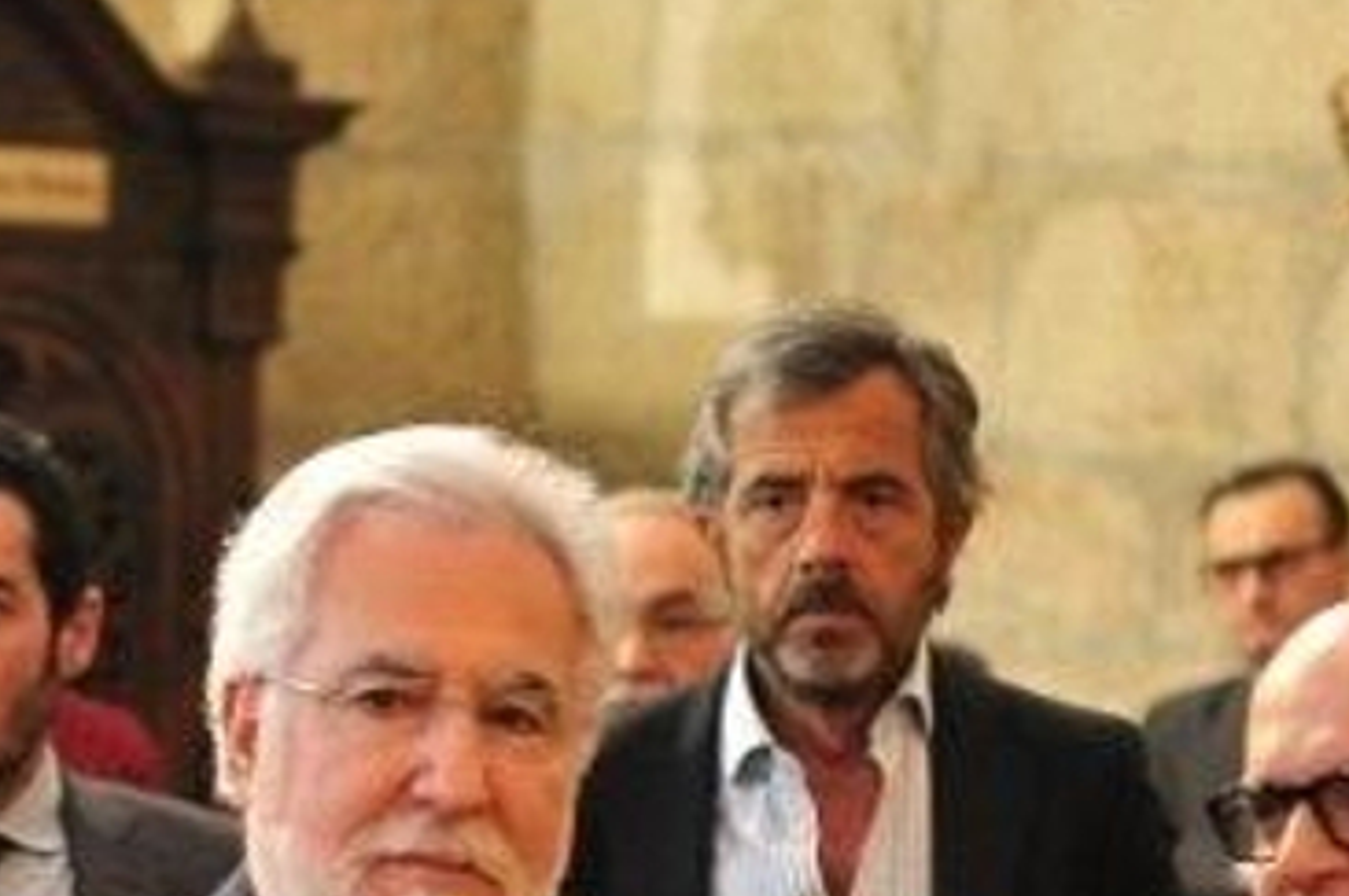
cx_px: 369
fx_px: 5726
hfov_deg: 13.4
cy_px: 1379
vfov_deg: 8.7
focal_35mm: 153
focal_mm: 35
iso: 2500
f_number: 1.6
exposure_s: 1/50
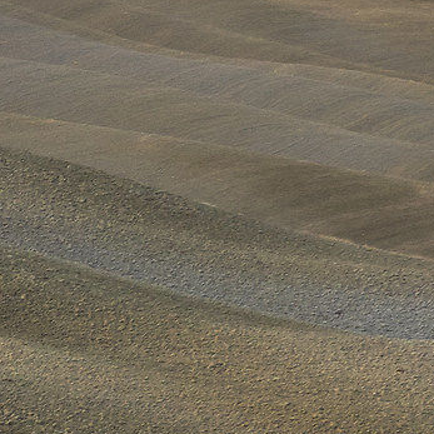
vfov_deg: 2.5
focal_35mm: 710
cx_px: -145
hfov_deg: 2.5
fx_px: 10071
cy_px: 508
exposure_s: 1/160
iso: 200
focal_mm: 58
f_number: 5.6
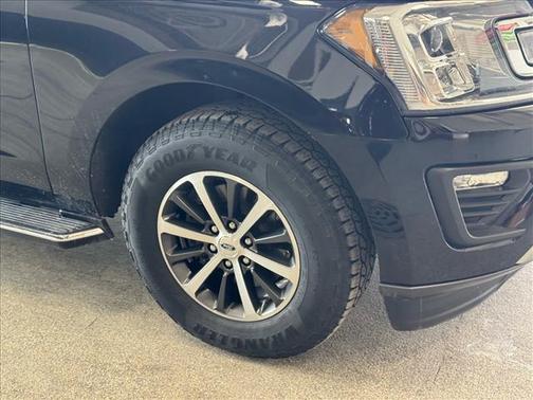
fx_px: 739
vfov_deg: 30.3
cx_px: 266
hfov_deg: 39.7
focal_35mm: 48
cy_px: 200
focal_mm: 6.76
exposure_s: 1/60
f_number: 1.78
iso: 125
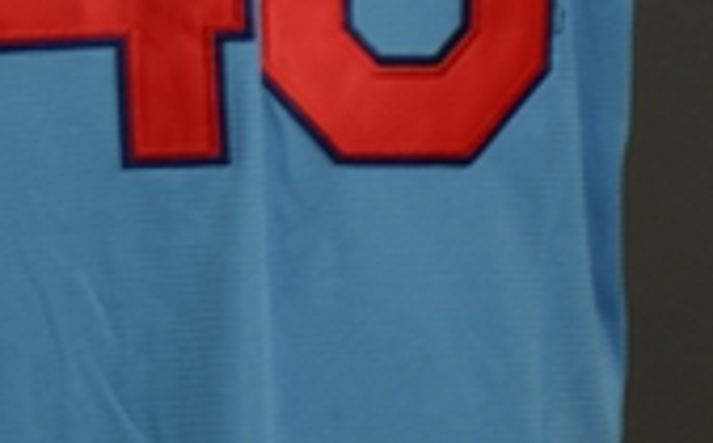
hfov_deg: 5.7
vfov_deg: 3.6
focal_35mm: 362
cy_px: -143
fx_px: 7023
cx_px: -456
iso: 100
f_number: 4.8
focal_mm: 50
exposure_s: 1
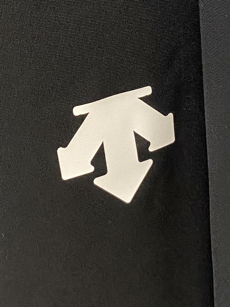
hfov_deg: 53.1
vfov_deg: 67.3
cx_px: 115
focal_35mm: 26
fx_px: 230
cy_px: 154
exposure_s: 1/74
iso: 125
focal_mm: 4.25
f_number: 1.8
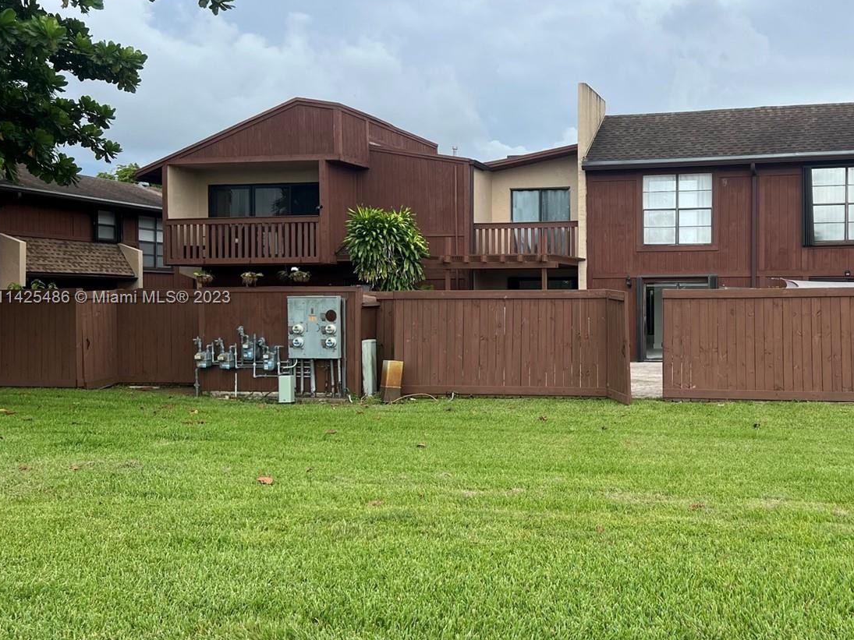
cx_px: 605
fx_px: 937
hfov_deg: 47.7
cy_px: 299
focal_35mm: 38
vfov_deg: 37.7
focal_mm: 5.7
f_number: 1.5
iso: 50
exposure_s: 1/1344
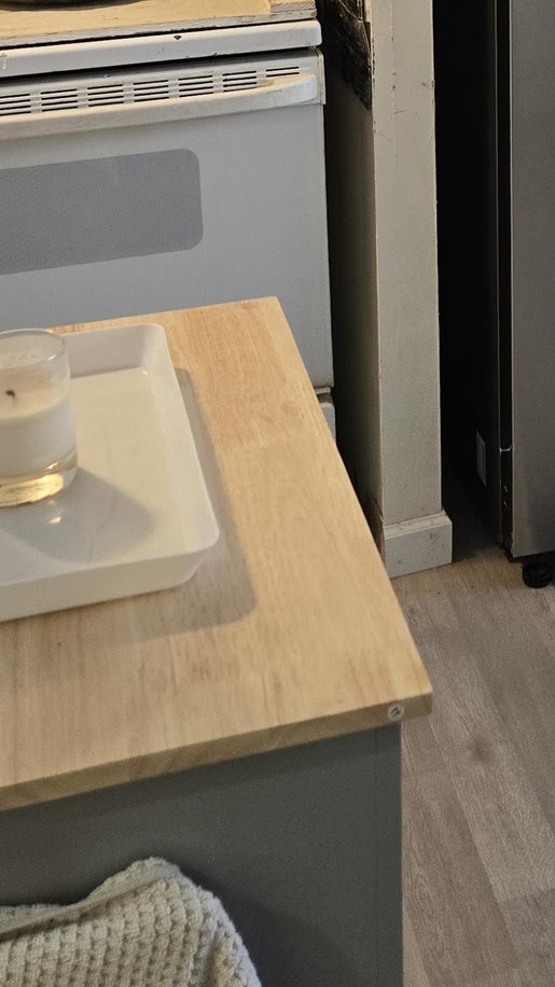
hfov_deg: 18.5
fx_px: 1649
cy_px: -93
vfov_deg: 30.0
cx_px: 595
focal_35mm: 63
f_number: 1.8
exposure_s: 1/120
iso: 320
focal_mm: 5.4
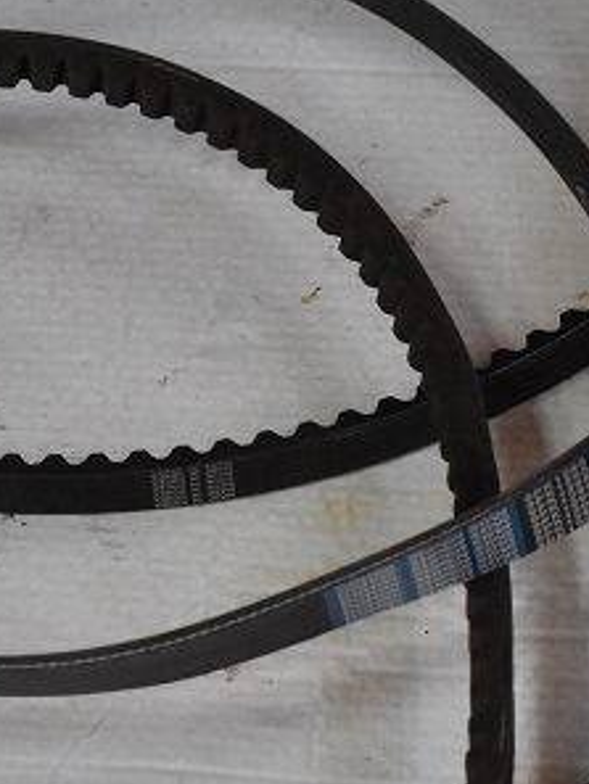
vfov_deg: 8.6
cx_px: 143
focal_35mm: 231
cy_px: 453
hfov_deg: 6.4
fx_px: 5237
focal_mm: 70
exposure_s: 1/125
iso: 6400
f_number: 4.5
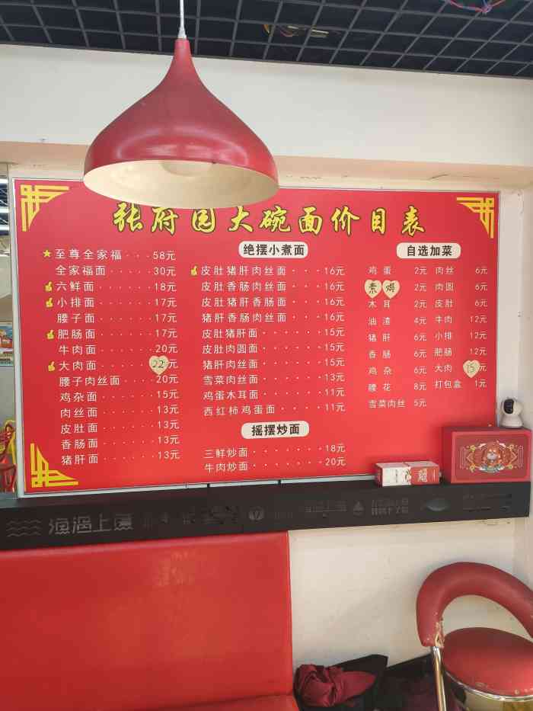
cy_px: 356
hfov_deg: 53.1
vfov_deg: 67.3
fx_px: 534
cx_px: 266
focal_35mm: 26
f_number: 1.75
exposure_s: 1/50
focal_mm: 4.77
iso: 205
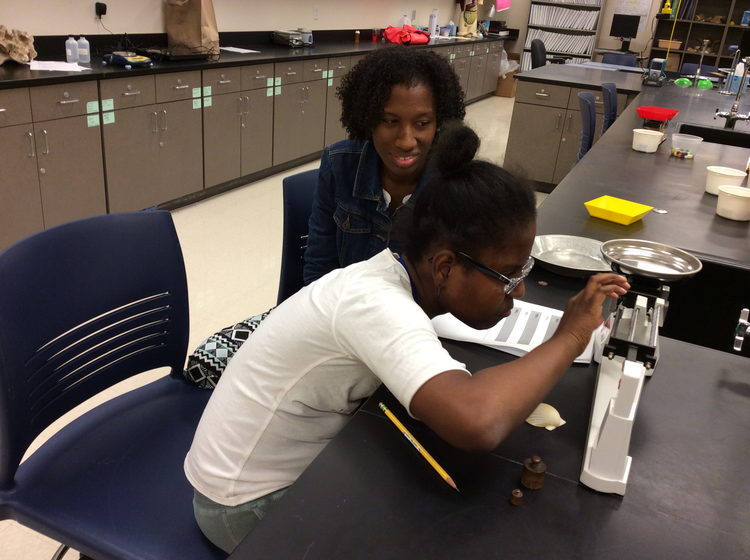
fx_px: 692
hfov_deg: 56.9
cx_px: 375
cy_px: 280
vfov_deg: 44.1
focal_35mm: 32
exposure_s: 1/24
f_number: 2.4
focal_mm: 3.3
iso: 50
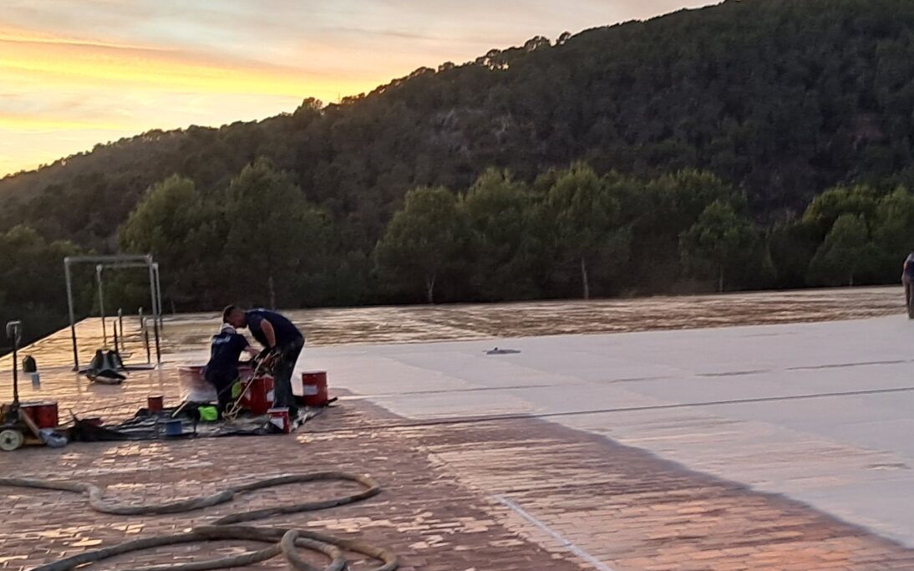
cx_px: 708
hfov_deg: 30.0
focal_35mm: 67
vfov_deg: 19.0
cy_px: 520
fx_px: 1668
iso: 50
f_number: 1.8
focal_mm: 4
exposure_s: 1/50
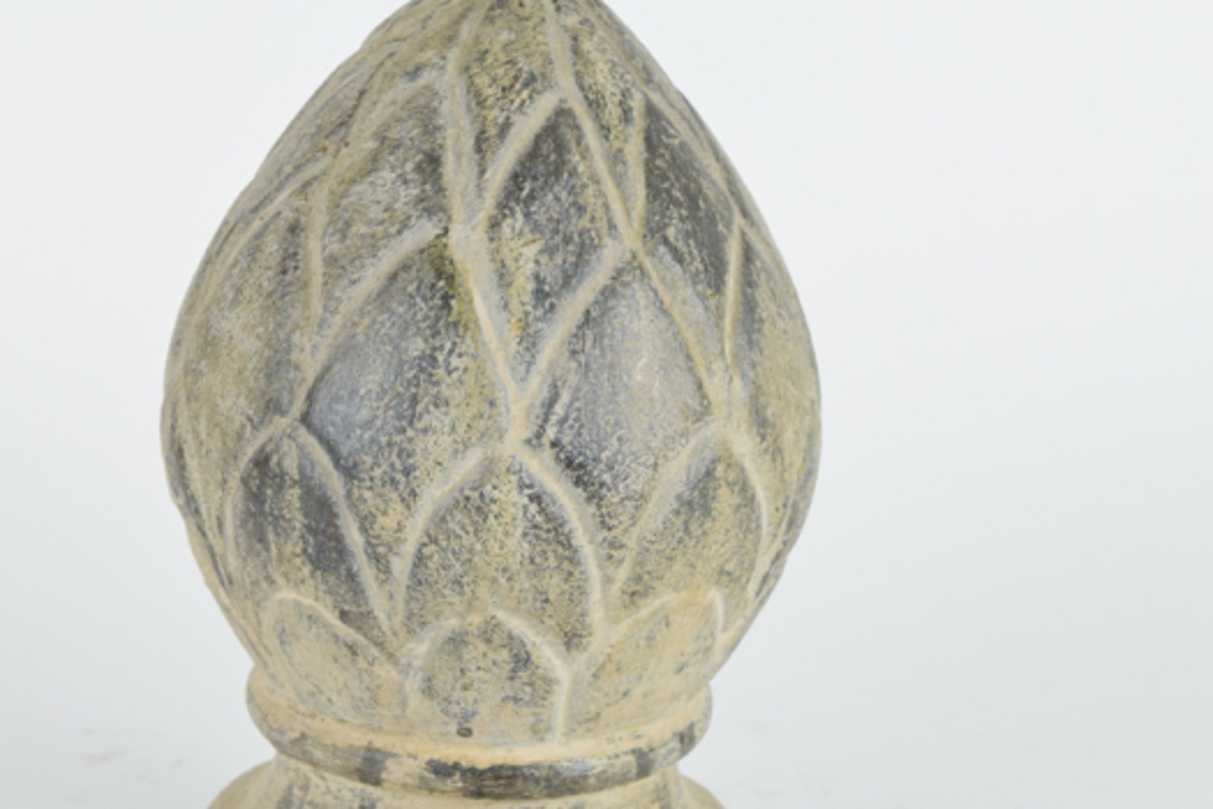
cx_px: 494
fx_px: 3390
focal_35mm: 101
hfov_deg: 20.3
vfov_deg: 13.6
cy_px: 355
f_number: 9
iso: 800
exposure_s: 1/125
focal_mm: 55
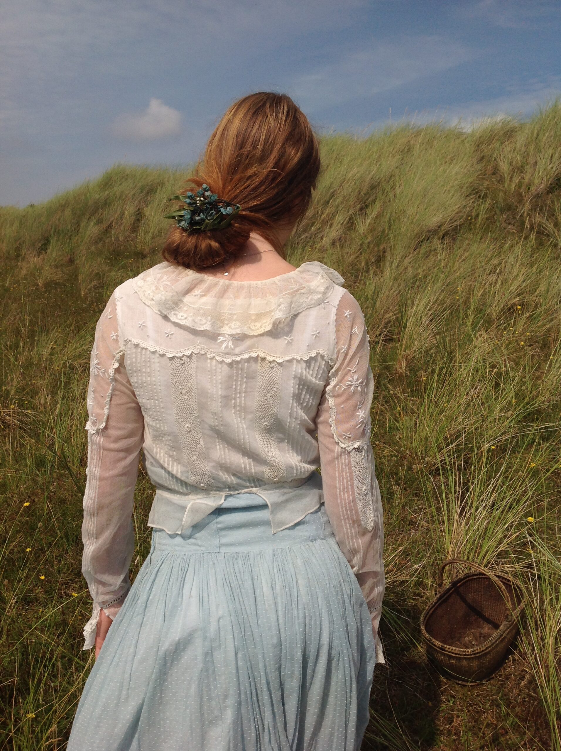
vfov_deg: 52.7
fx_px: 758
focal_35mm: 35
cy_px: 376
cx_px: 280
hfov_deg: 40.6
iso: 50
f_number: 2.4
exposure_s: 1/6061
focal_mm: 4.28
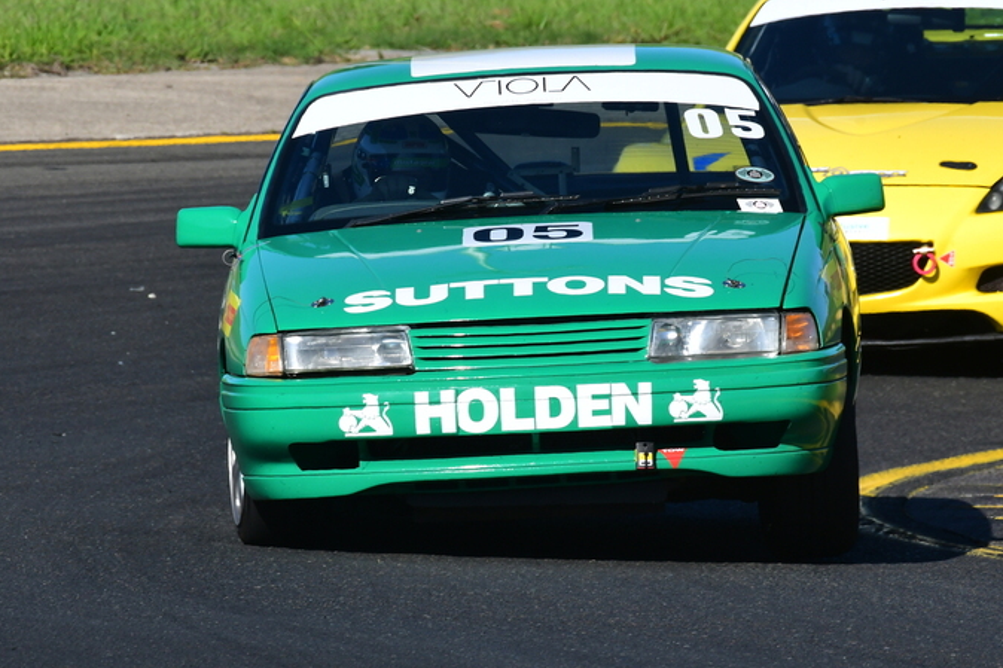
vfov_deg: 1.8
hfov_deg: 2.8
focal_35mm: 748
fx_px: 20834
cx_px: 530
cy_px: 285
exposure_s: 1/640
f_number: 13
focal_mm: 420
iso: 500
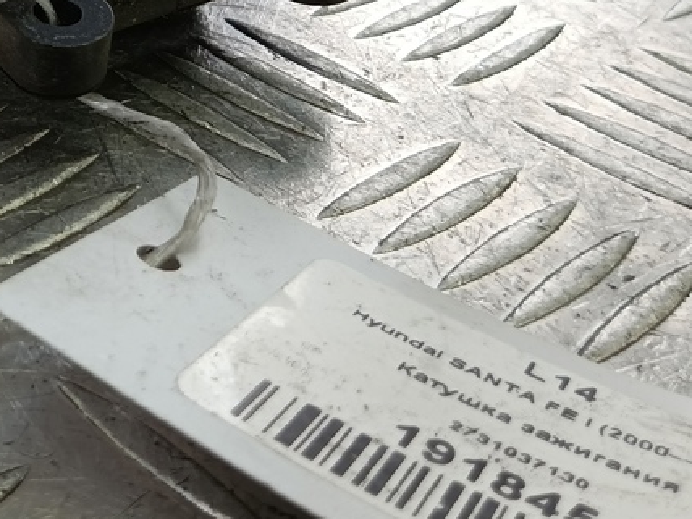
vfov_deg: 24.6
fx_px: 1099
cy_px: -65
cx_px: 3
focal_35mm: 55
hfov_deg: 32.2
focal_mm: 4.11
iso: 106
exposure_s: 1/100
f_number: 1.6
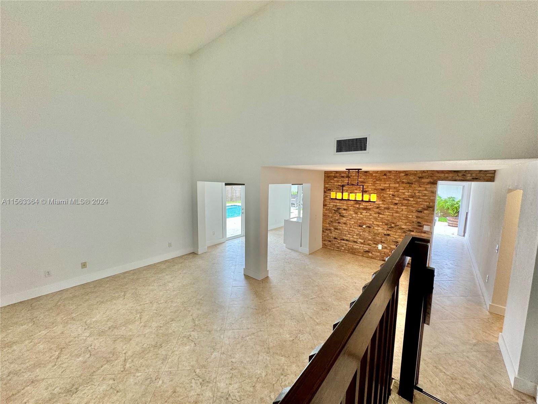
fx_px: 218
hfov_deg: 102.1
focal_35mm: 14
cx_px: 269
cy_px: 202
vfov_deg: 85.7
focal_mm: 2.22
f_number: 2.2
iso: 100
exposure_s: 1/120
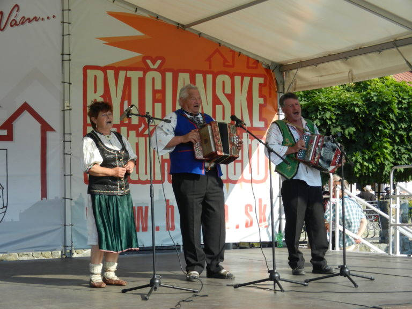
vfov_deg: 18.9
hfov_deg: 25.0
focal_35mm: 78
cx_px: 206
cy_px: 154
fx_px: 928
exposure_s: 1/500
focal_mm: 14.1
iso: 160
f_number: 4.8
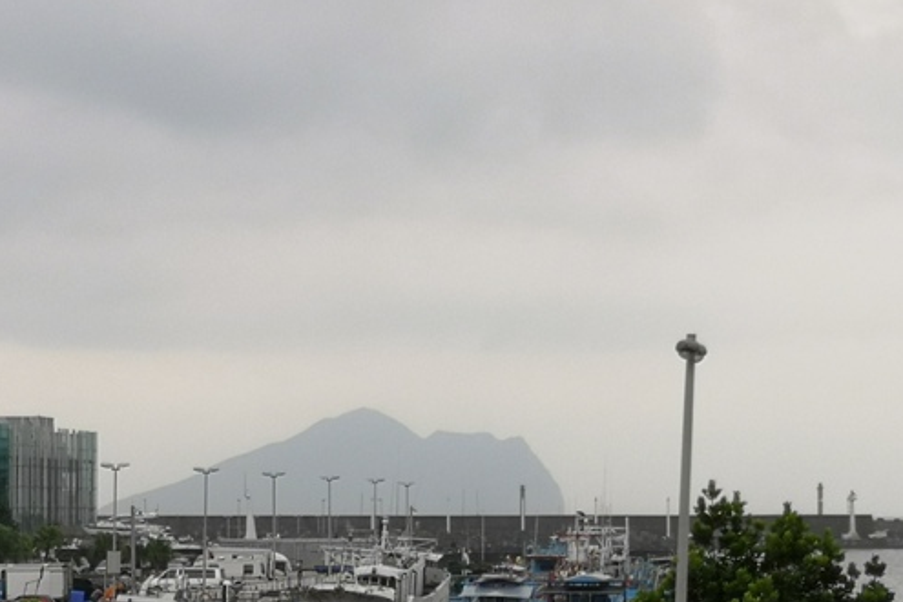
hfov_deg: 15.6
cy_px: 394
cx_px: 339
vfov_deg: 10.5
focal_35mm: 131
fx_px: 3286
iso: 50
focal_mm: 3.95
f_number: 1.8
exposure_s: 1/709
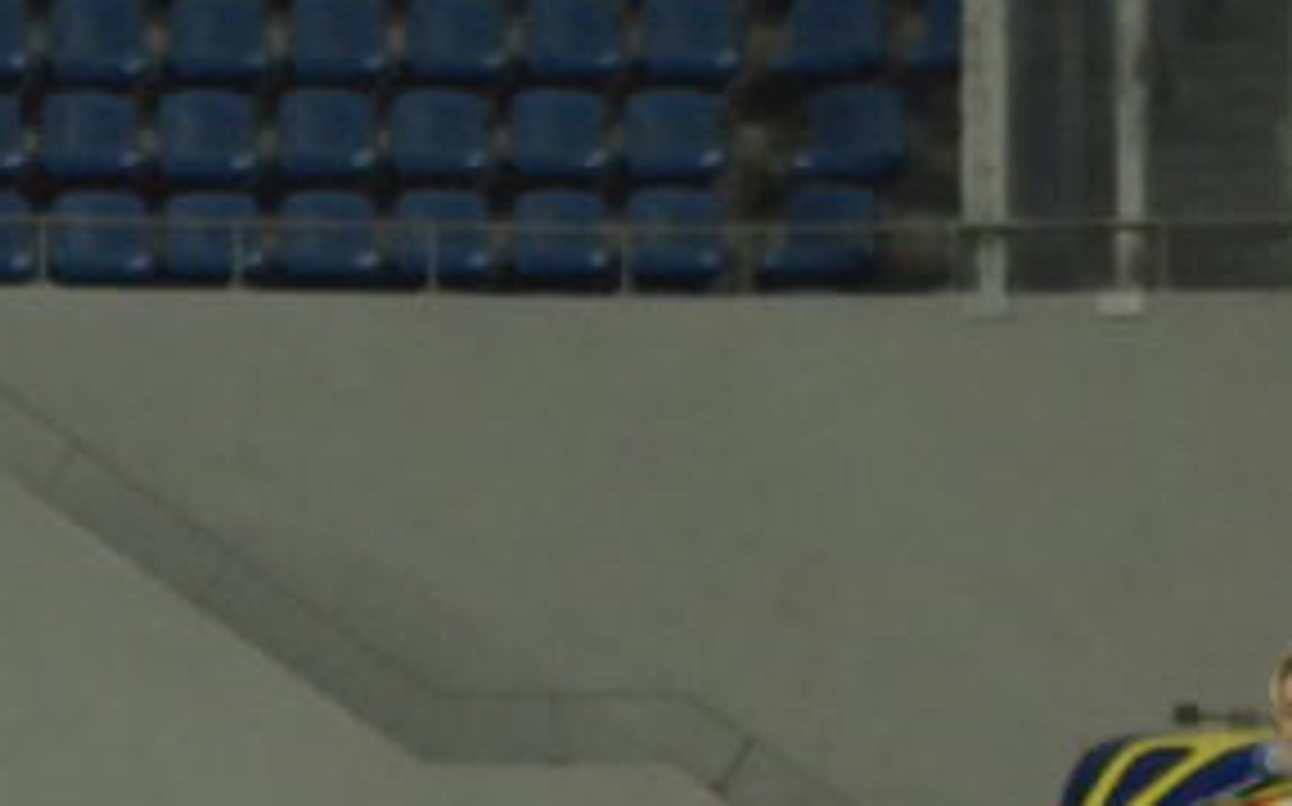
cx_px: 621
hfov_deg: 2.6
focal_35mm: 818
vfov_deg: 1.6
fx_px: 28786
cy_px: 1132
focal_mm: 200
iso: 5000
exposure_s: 1/1000
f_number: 4.8
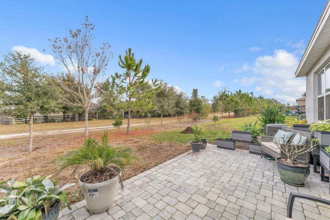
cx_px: 165
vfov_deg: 81.2
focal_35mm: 14
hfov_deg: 104.2
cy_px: 110
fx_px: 128
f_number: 8
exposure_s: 1/250
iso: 200
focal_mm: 14
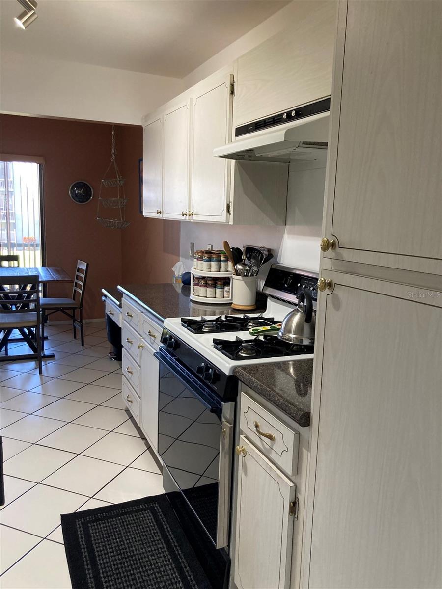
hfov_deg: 49.7
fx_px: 477
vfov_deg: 63.4
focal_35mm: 28
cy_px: 294
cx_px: 221
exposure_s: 1/60
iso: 100
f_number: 1.8
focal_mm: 3.99
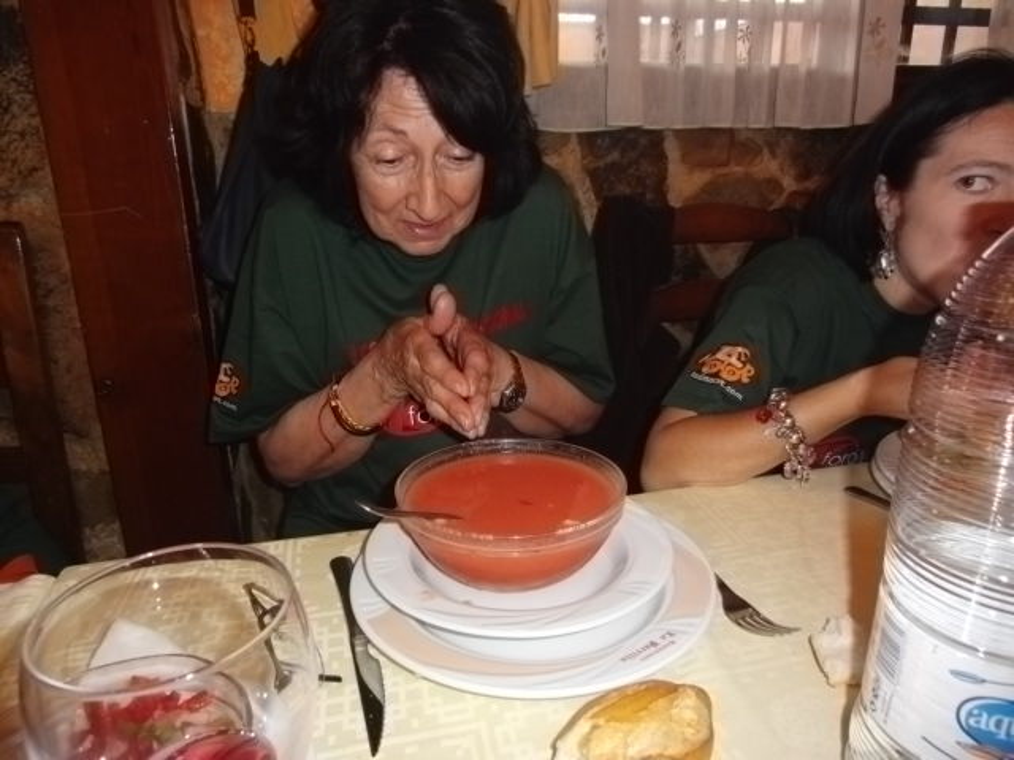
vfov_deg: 56.8
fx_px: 703
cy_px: 380
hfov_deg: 71.6
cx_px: 507
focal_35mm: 24
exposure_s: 1/50
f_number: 3.2
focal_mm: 4.3
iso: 250
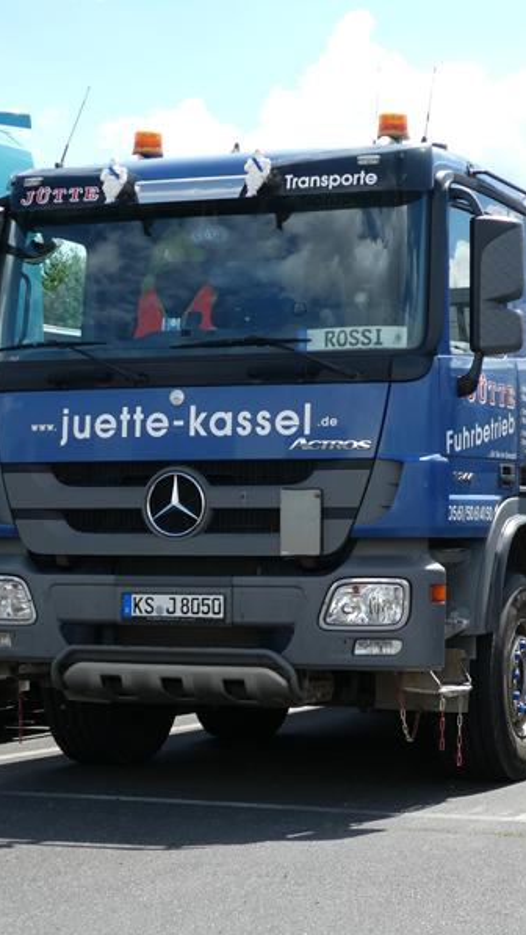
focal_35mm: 73
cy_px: 468
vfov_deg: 29.0
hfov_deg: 16.5
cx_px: 369
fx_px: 1809
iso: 80
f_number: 4.1
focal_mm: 9
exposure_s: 1/320
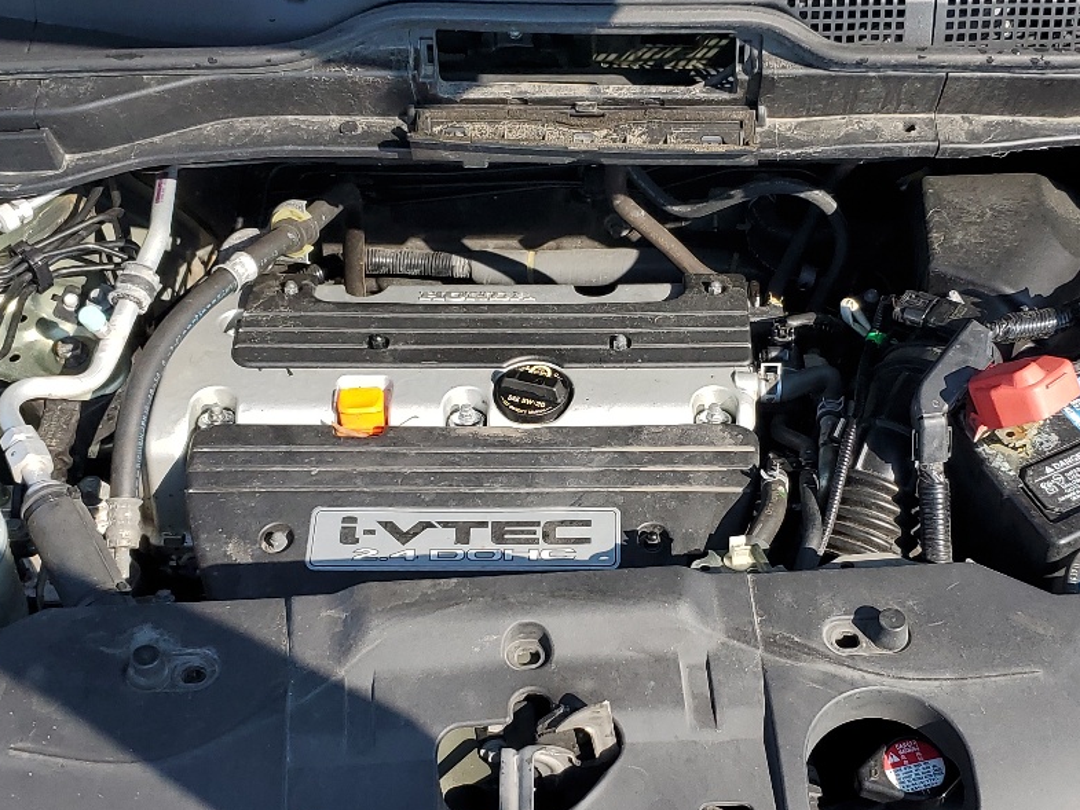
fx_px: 1654
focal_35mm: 53
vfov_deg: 27.5
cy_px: 487
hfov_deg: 36.1
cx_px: 618
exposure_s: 1/1667
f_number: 1.5
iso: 50
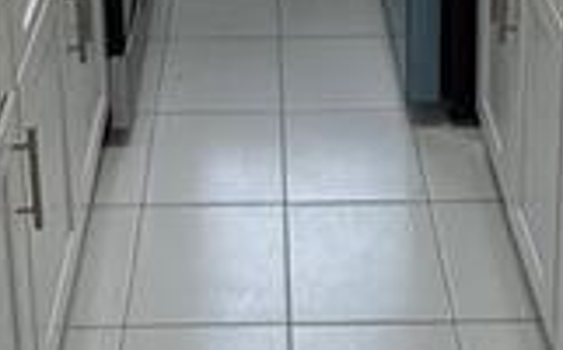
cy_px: -357
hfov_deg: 29.0
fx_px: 1087
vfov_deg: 14.8
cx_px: 266
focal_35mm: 71
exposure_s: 1/126
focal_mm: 2.22
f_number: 2.2
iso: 64
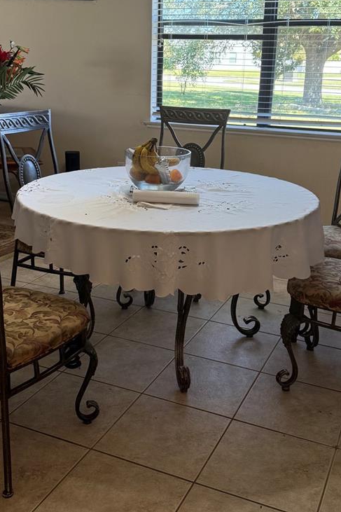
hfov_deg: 32.6
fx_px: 583
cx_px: 176
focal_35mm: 41
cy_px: 209
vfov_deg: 47.2
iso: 160
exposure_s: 1/229
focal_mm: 6.76
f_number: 1.78
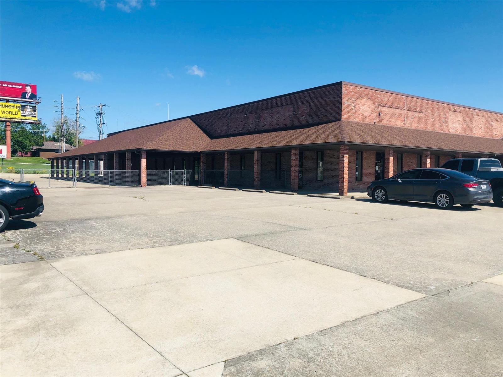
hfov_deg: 63.4
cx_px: 252
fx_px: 407
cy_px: 188
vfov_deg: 49.7
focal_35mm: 28
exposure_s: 1/2558
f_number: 1.8
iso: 20
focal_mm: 3.99
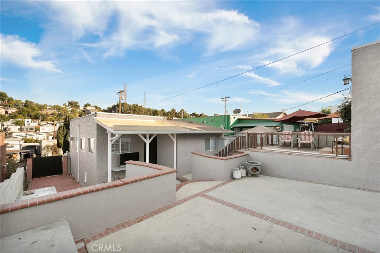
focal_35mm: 15
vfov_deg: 77.3
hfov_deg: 100.4
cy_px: 126
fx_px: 158
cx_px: 190
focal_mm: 15
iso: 400
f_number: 5.6
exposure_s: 1/100
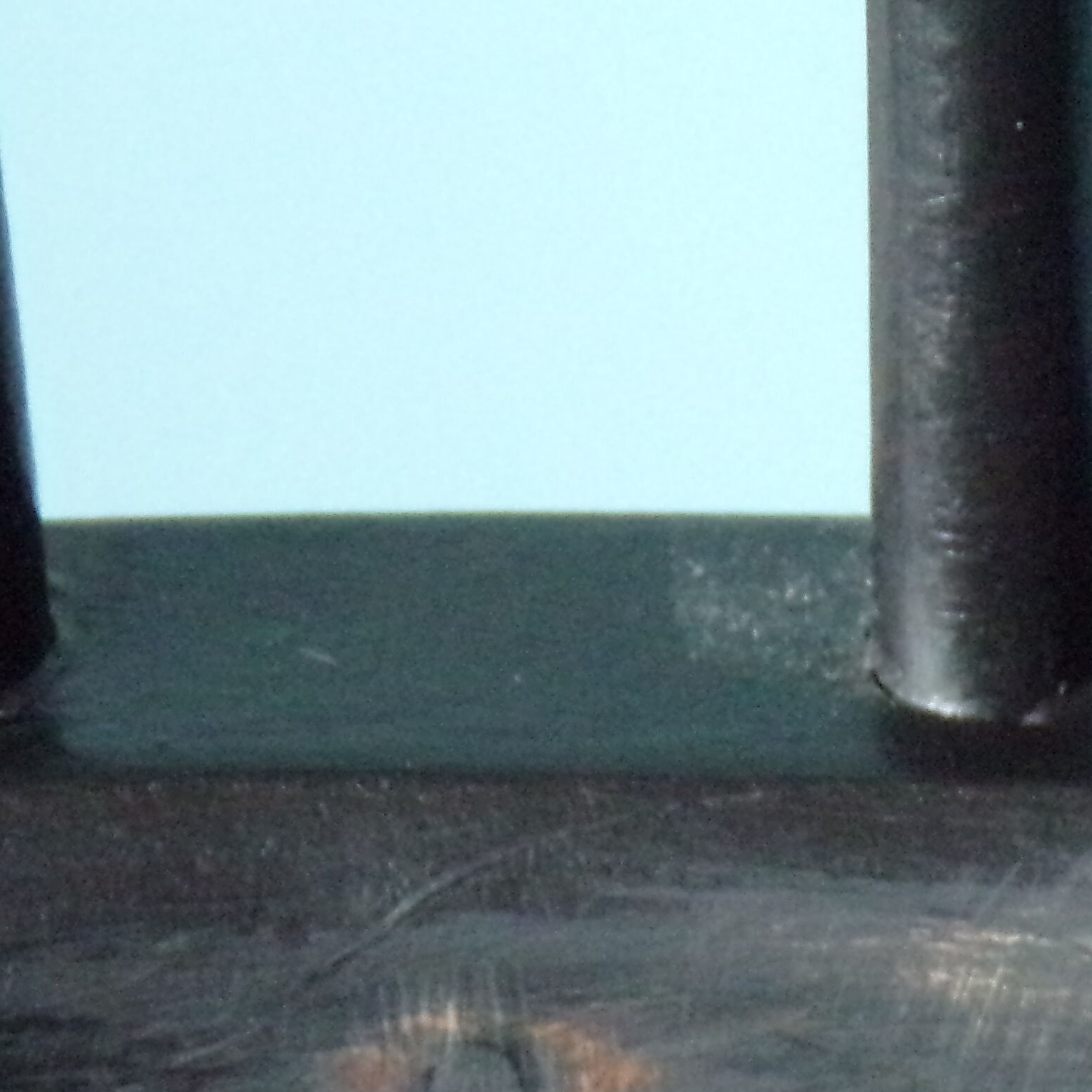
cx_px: 1536
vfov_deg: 5.1
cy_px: 990
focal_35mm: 342
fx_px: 12206
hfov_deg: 5.1
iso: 800
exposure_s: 1/34
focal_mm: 23.5
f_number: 4.4
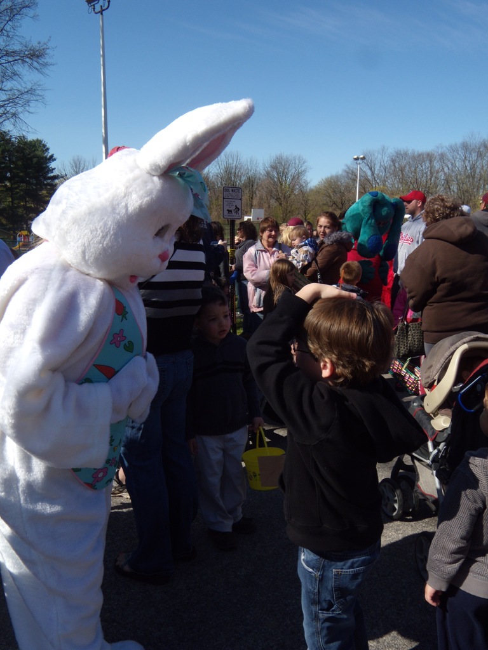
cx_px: 244
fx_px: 526
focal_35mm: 28
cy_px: 325
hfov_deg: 49.7
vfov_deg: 63.4
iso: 100
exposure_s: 1/500
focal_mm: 6
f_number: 4.8
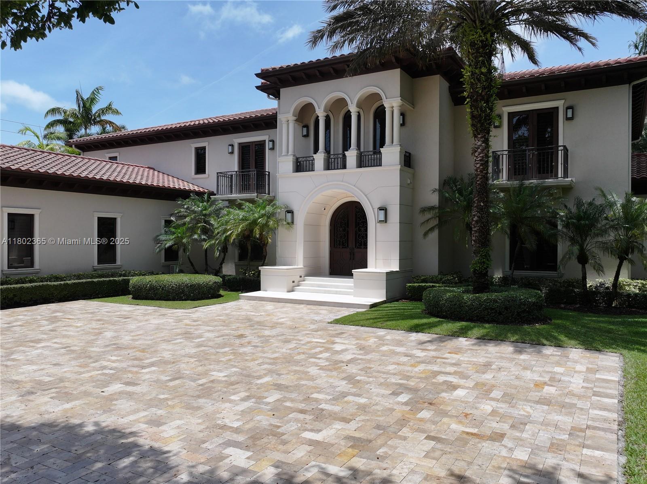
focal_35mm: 24
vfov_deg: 56.8
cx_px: 324
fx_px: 448
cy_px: 242
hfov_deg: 71.6
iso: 110
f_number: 2.8
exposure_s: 1/2000
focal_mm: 12.29
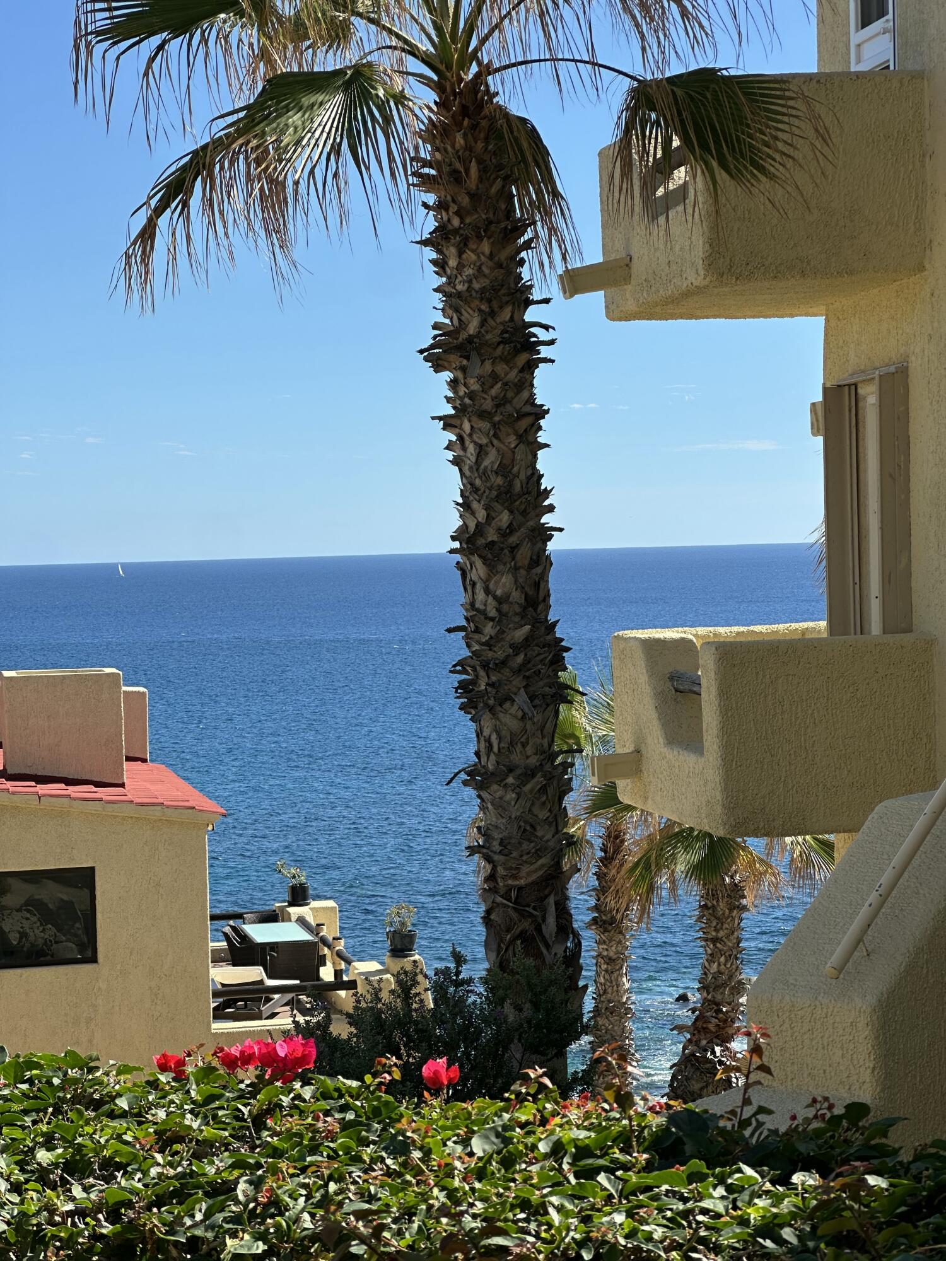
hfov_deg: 19.1
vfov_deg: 25.3
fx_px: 2806
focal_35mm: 77
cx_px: 473
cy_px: 630
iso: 32
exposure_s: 1/840
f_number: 2.8
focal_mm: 9
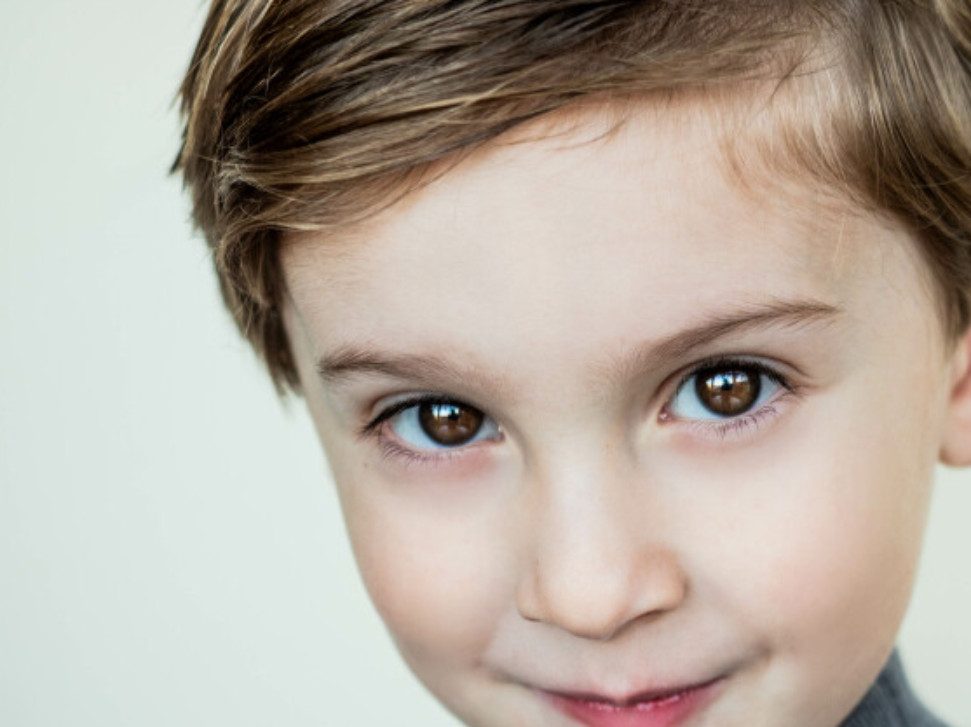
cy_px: 506
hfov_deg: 17.1
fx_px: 3224
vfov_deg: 12.8
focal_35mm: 115
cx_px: 615
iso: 200
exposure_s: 1/160
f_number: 2.8
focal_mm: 40
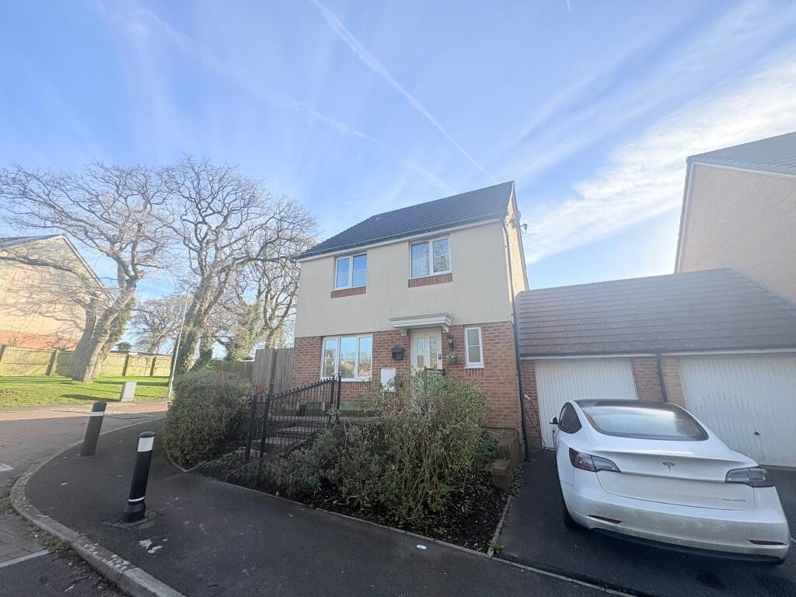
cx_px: 398
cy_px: 298
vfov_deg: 85.7
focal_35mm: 14
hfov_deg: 102.1
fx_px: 322
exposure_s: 1/849
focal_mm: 2.22
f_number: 2.2
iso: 50
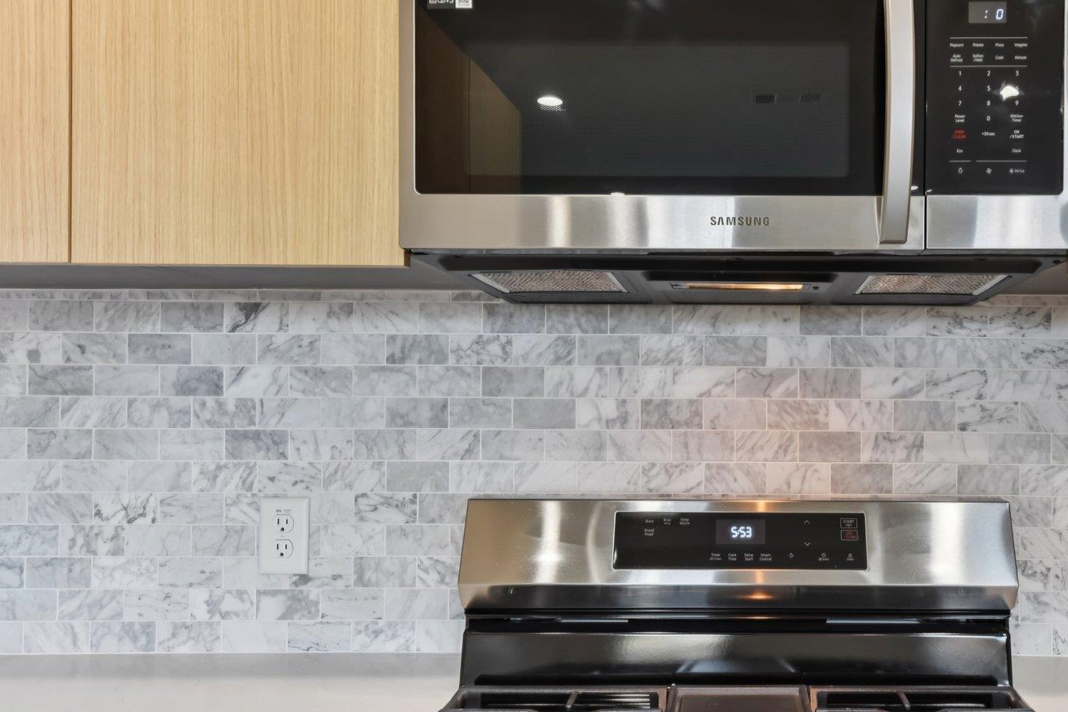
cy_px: 395
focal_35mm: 27
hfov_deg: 64.8
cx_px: 747
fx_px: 801
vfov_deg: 47.9
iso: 640
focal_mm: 17
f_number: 8
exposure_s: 1/20
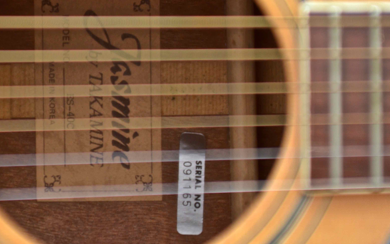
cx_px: 96
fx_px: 1786
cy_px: 89
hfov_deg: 12.4
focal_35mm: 168
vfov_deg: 7.8
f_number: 3.2
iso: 400
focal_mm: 70
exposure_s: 1/160
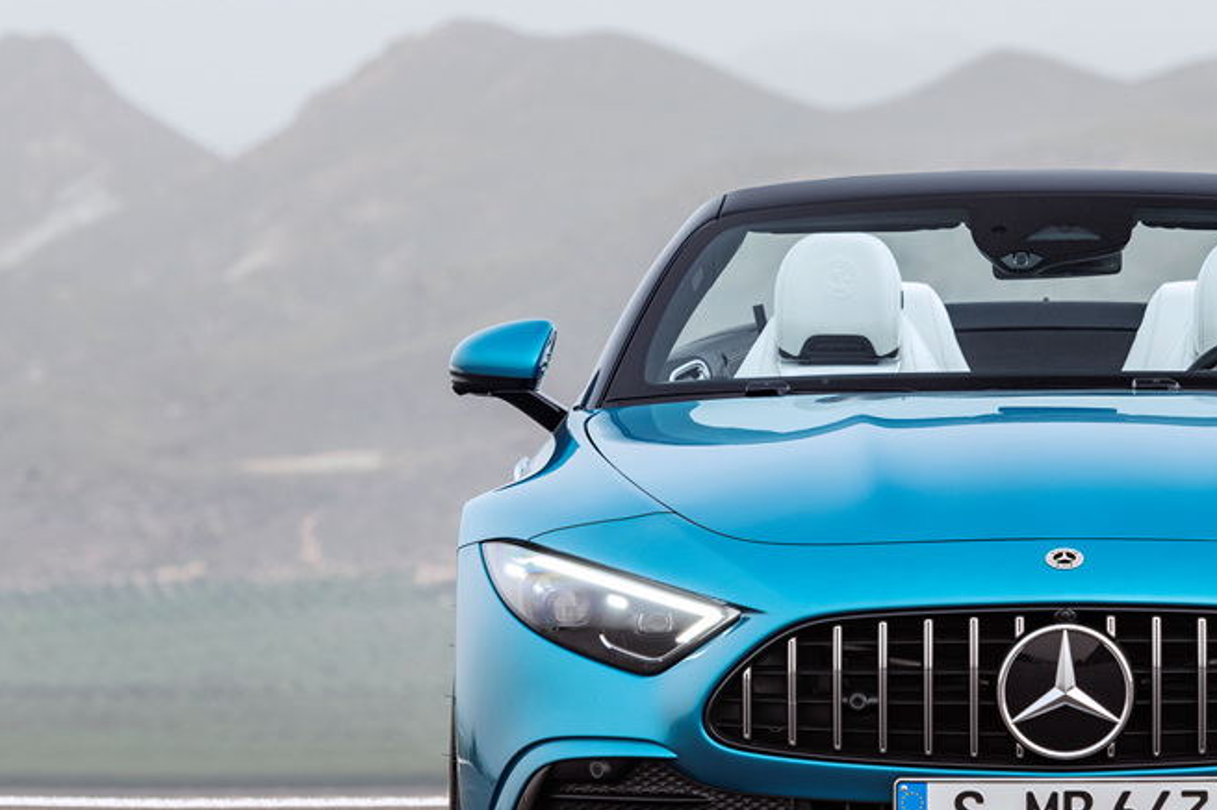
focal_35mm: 283
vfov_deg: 4.9
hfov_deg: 7.3
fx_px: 9564
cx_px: 976
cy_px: 340
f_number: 5.6
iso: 200
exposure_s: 1/50
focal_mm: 145
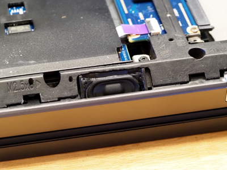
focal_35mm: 120
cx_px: 114
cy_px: 85
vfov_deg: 12.3
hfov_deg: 16.4
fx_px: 787
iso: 6400
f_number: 5.6
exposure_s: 1/40
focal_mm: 60
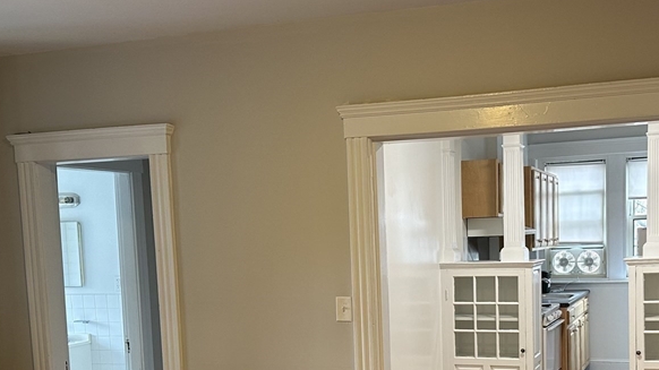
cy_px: 313
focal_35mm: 46
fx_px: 804
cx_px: 418
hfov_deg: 44.2
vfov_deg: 25.4
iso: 200
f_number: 1.78
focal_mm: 6.86
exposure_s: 1/60
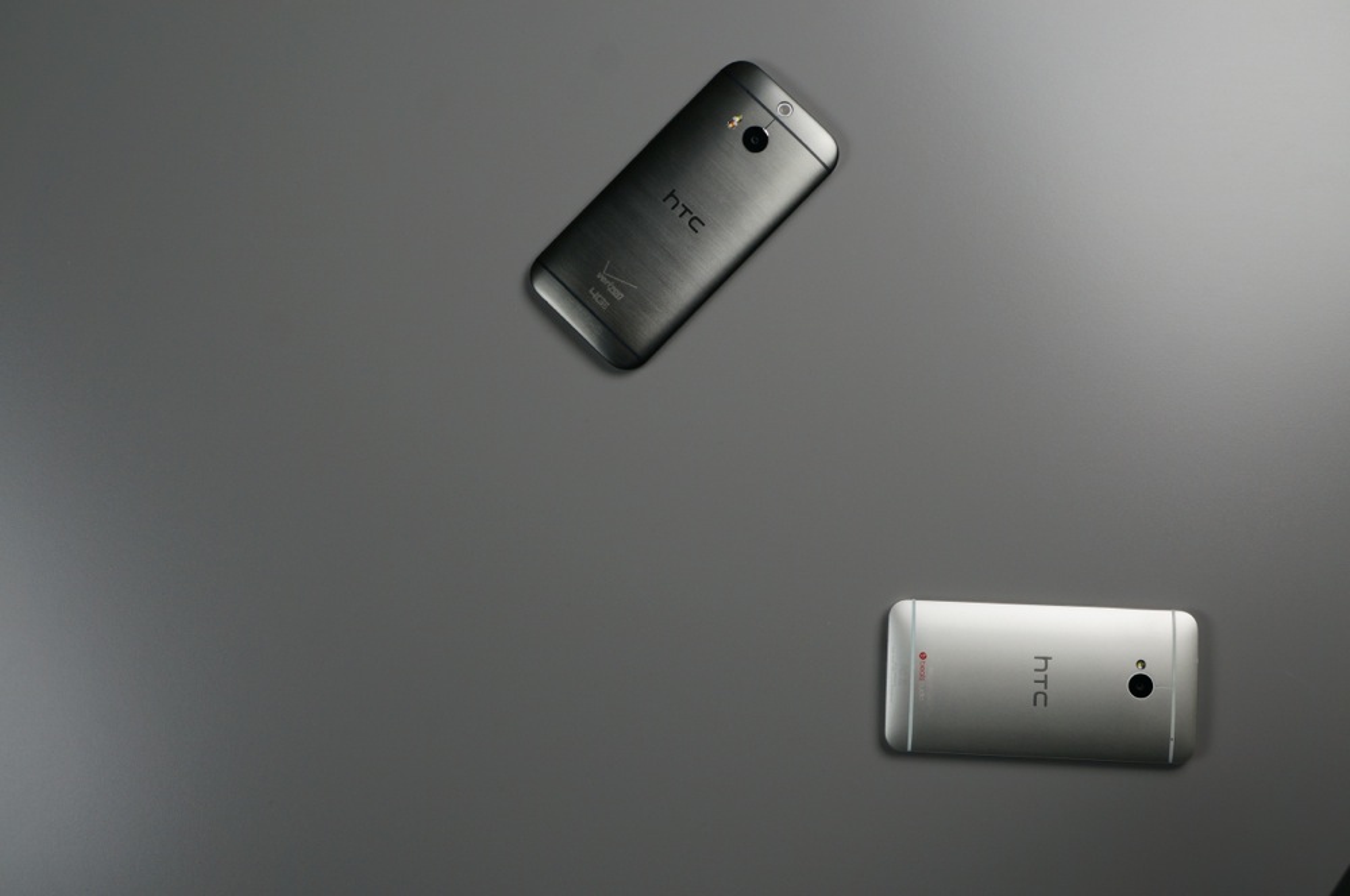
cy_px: 448
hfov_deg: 43.7
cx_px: 675
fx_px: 1685
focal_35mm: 45
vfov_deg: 29.8
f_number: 6.3
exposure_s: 1/60
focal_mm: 30
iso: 250
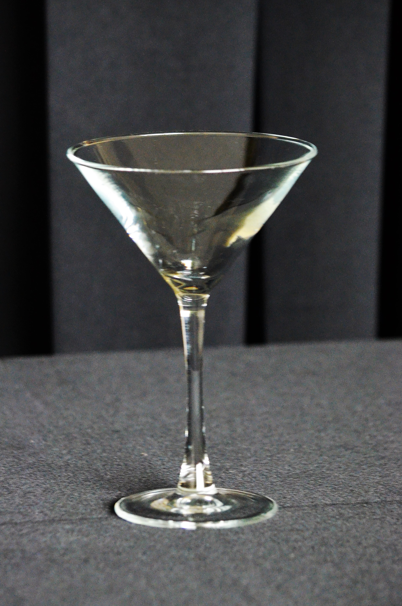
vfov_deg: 11.4
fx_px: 3028
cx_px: 201
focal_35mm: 180
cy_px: 303
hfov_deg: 7.6
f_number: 4.8
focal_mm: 120
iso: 3200
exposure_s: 1/20
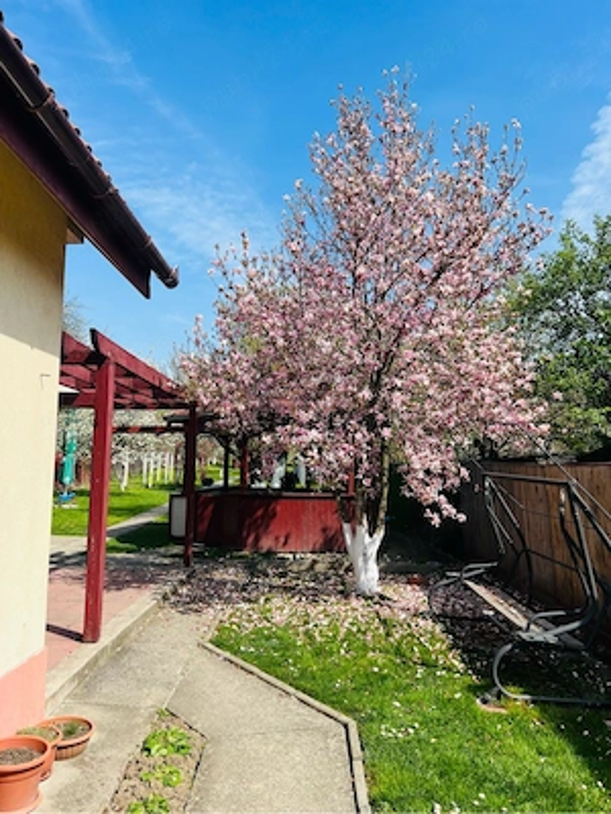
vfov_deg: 67.3
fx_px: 612
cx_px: 306
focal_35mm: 26
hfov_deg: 53.1
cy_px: 407
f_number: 1.5
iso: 50
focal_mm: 5.7
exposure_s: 1/2841
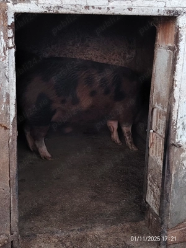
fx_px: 351
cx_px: 93
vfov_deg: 38.9
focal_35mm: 49
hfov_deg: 29.7
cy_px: 124
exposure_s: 1/14.3
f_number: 1.75
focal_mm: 5.25
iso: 3834
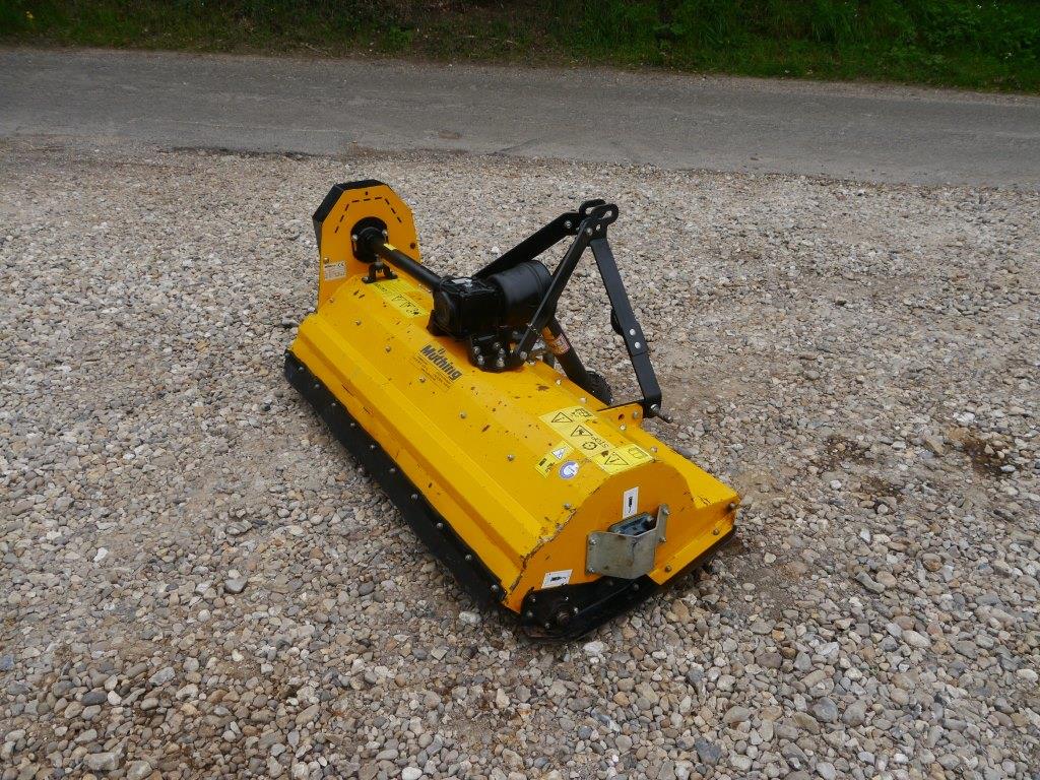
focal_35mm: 28
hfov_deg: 63.4
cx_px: 520
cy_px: 390
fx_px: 841
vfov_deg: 49.7
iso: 160
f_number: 5.6
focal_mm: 14
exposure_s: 1/320
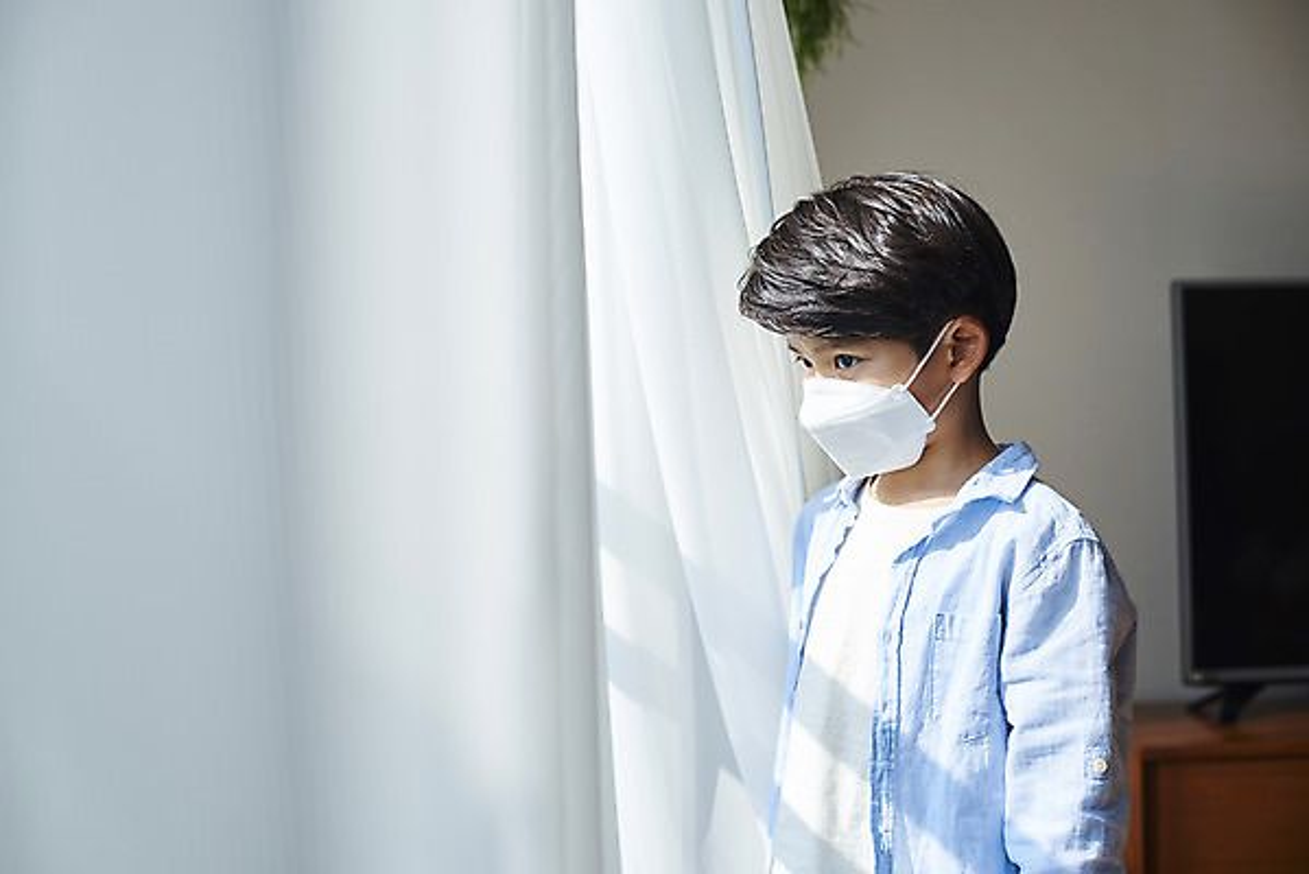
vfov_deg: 27.0
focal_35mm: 50
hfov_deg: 39.6
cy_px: 437
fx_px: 1819
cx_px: 654
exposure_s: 1/250
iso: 100
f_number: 4
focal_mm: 50
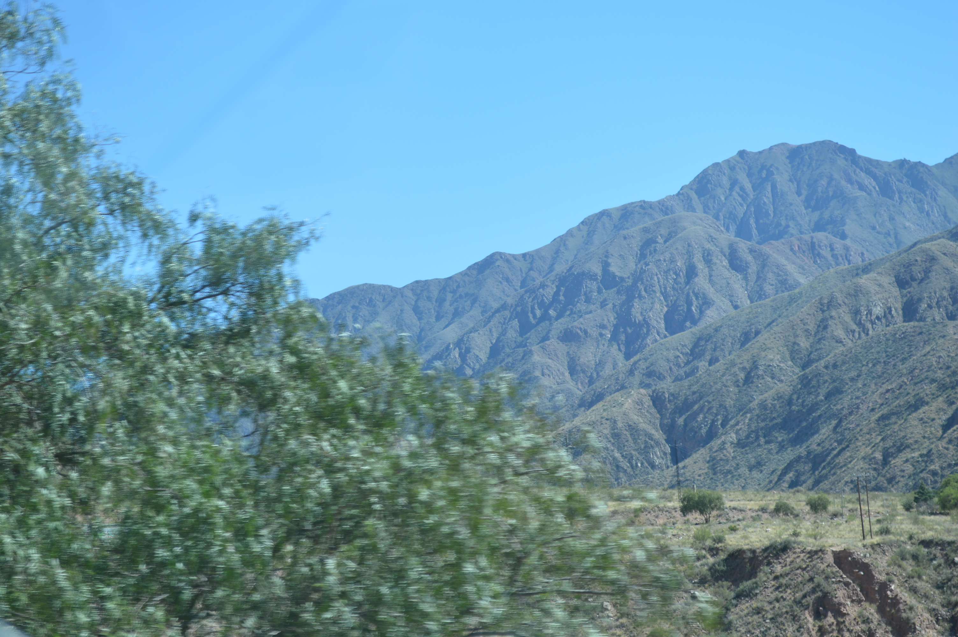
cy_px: 318
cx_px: 479
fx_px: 2193
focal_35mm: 82
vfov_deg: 16.5
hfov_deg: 24.6
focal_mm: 55
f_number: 6.3
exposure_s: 1/160
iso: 100
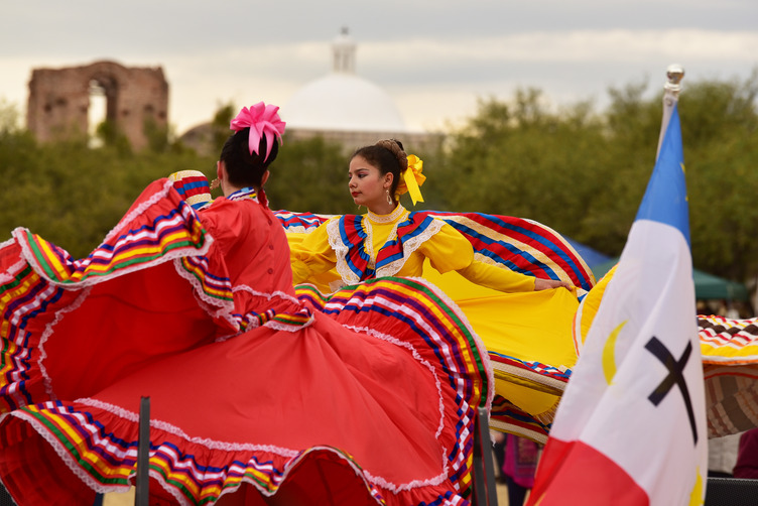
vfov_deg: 7.9
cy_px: 253
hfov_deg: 11.7
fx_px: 3686
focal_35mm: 175
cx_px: 379
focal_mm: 175
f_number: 5.6
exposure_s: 1/1250
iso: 400
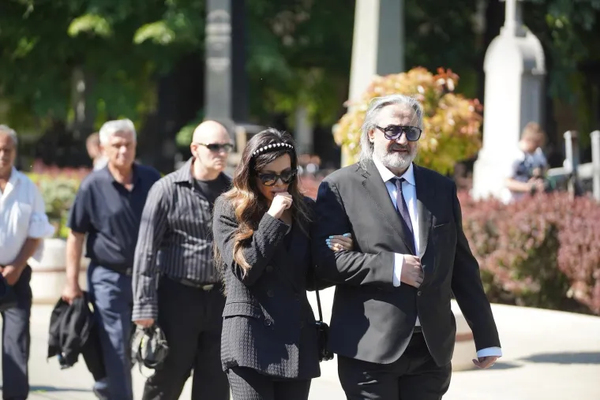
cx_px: 300
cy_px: 200
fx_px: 2167
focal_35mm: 130
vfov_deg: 10.6
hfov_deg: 15.8
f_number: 2.8
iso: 640
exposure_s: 1/2500
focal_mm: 130
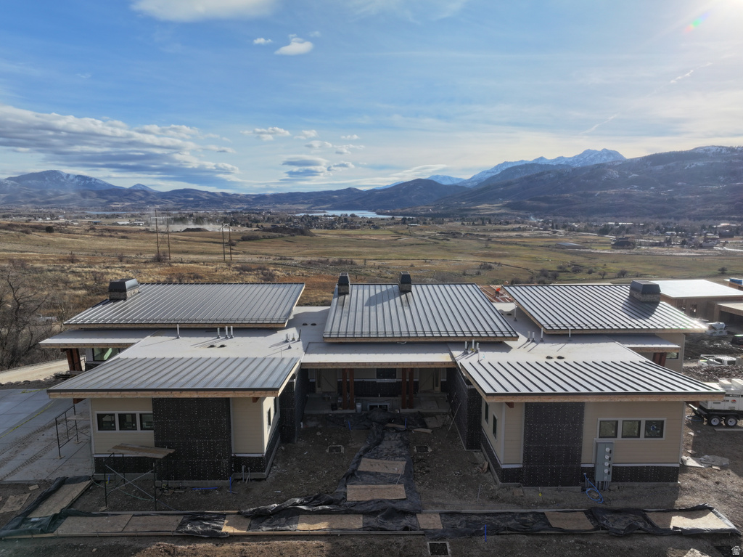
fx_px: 515
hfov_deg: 71.6
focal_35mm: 24
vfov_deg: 56.8
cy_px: 278
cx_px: 372
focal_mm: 12.29
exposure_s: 1/240
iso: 100
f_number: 8
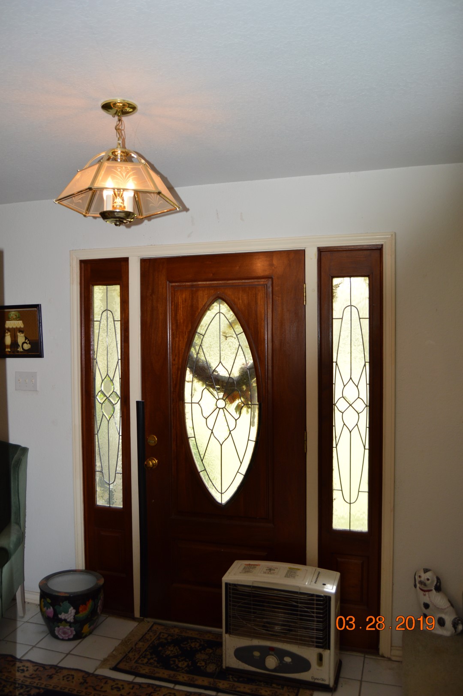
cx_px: 232
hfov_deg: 47.9
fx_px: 522
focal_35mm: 27
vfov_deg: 67.4
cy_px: 348
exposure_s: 1/125
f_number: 4
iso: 250
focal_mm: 18
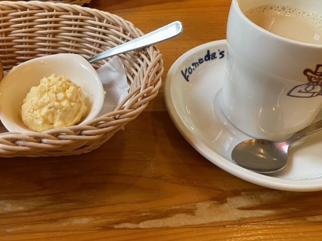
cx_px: 117
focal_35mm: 42
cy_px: 65
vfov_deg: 33.7
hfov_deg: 44.4
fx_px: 391
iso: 125
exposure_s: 1/50
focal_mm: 4.2
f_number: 1.6
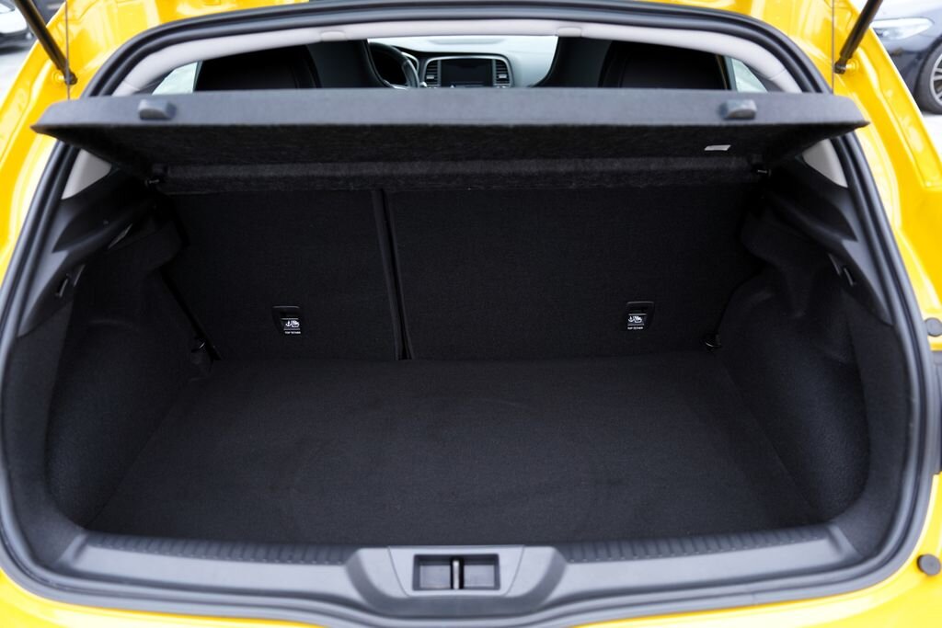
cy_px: 314
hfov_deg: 63.7
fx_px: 759
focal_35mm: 29
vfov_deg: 45.0
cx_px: 471
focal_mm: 29
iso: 200
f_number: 2.8
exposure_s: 1/30
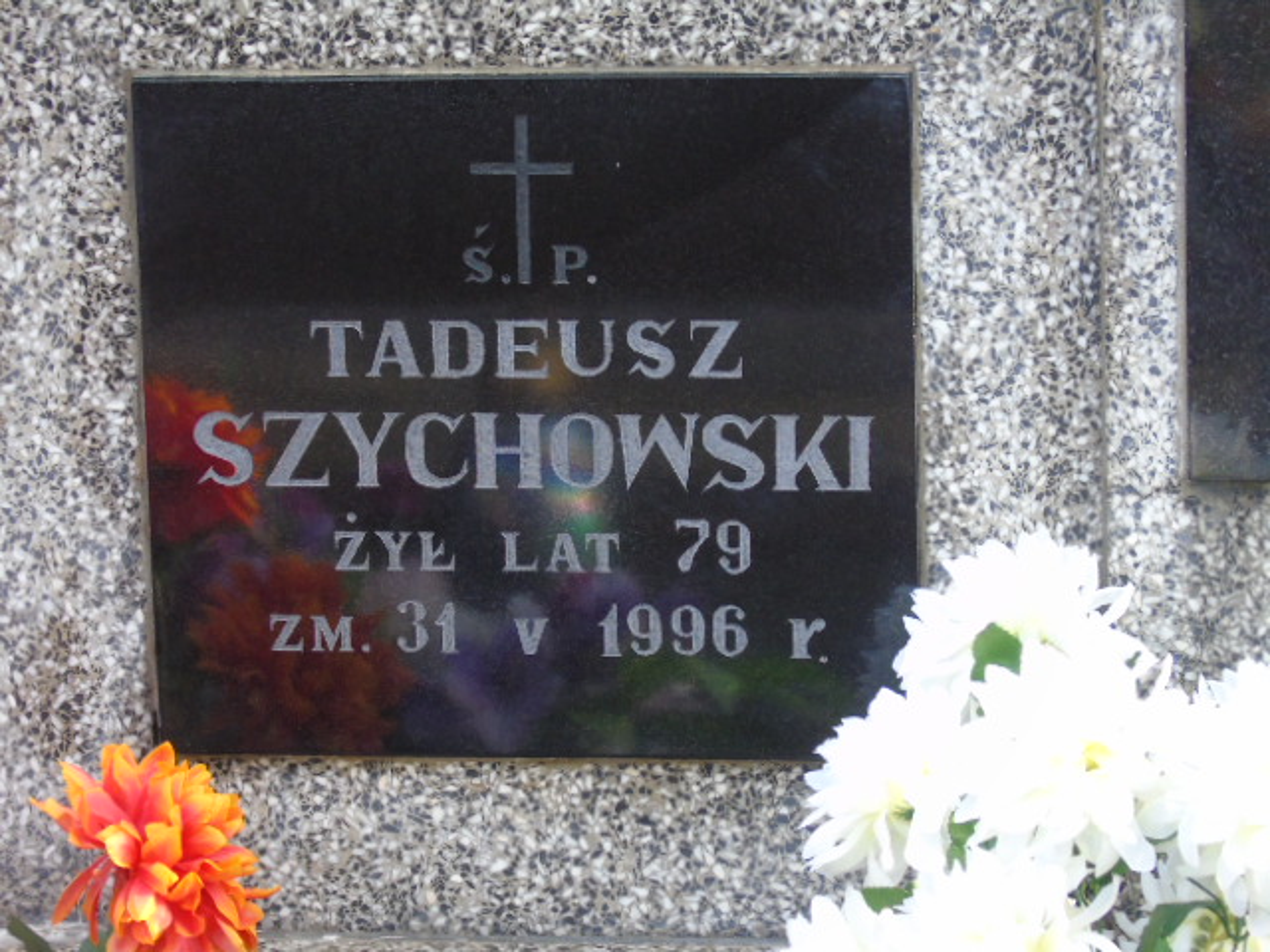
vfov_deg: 9.2
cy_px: 476
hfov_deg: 12.2
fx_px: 5943
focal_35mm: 162
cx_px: 635
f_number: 4.9
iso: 400
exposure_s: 1/100
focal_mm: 29
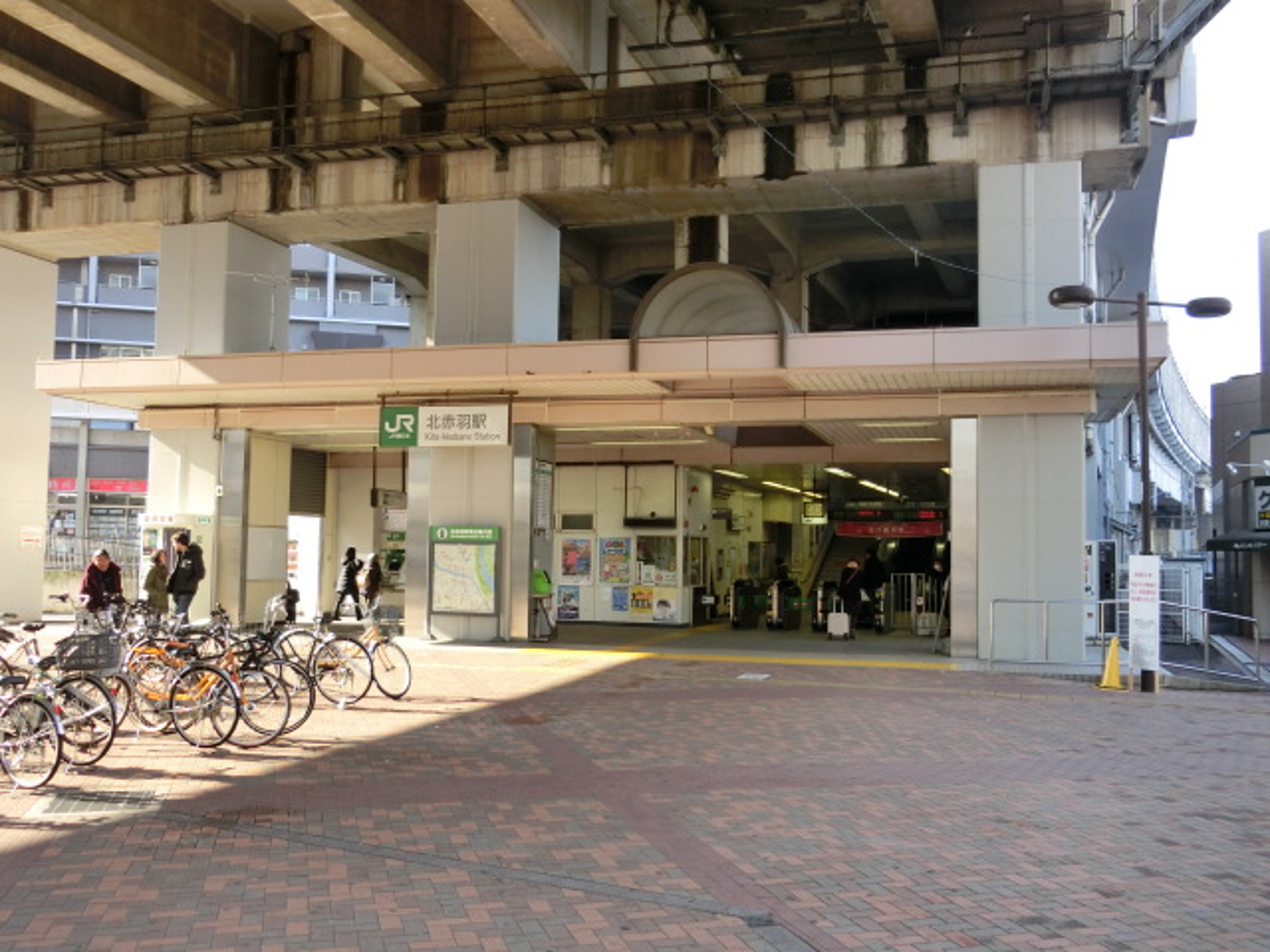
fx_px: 1247
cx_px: 635
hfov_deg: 54.0
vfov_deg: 41.8
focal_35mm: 34
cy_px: 476
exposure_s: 1/125
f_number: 3.9
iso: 125
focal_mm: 6
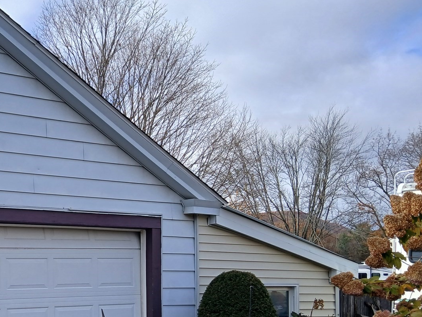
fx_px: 610
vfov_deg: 28.4
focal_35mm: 50
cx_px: 17
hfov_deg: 35.2
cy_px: 259
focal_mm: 3.98
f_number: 1.8
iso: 20
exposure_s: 1/332
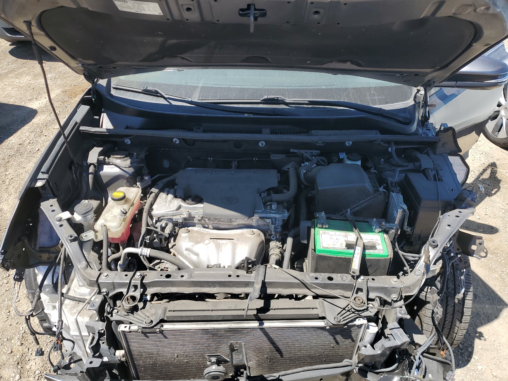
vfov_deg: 53.1
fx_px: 382
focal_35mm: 26
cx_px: 254
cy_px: 190
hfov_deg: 67.3
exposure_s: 1/1667
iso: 50
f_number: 1.5
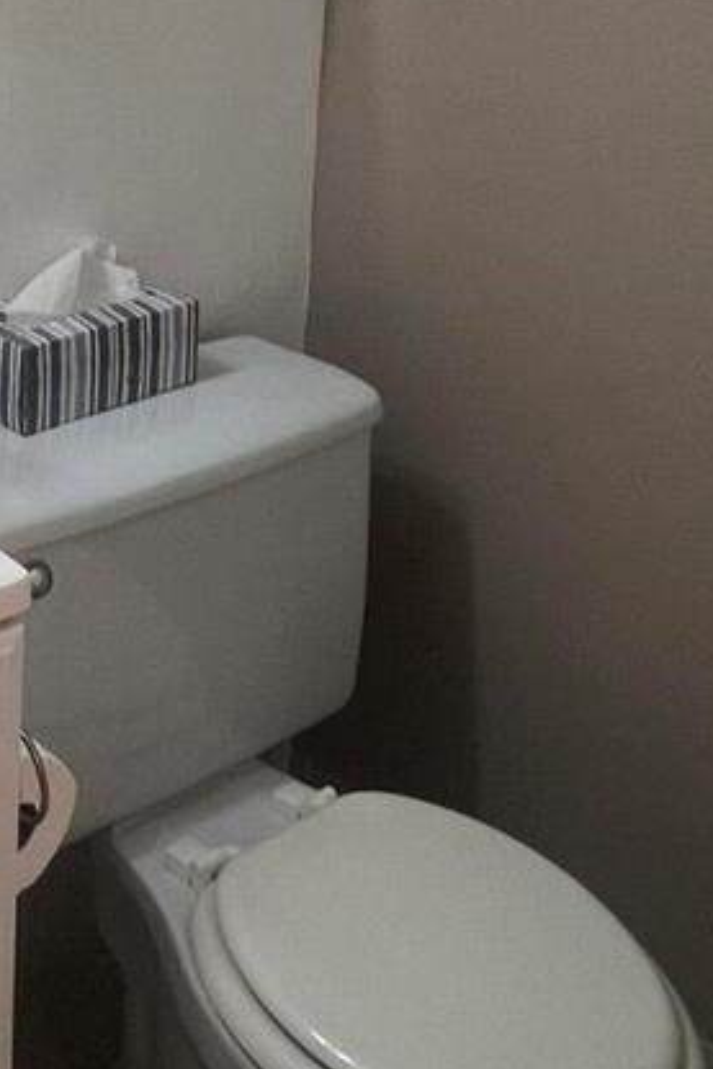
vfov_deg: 35.8
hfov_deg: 25.6
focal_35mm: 50
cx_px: -8
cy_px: 5
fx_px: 1484
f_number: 1.8
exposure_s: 1/120
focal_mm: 1.57
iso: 100
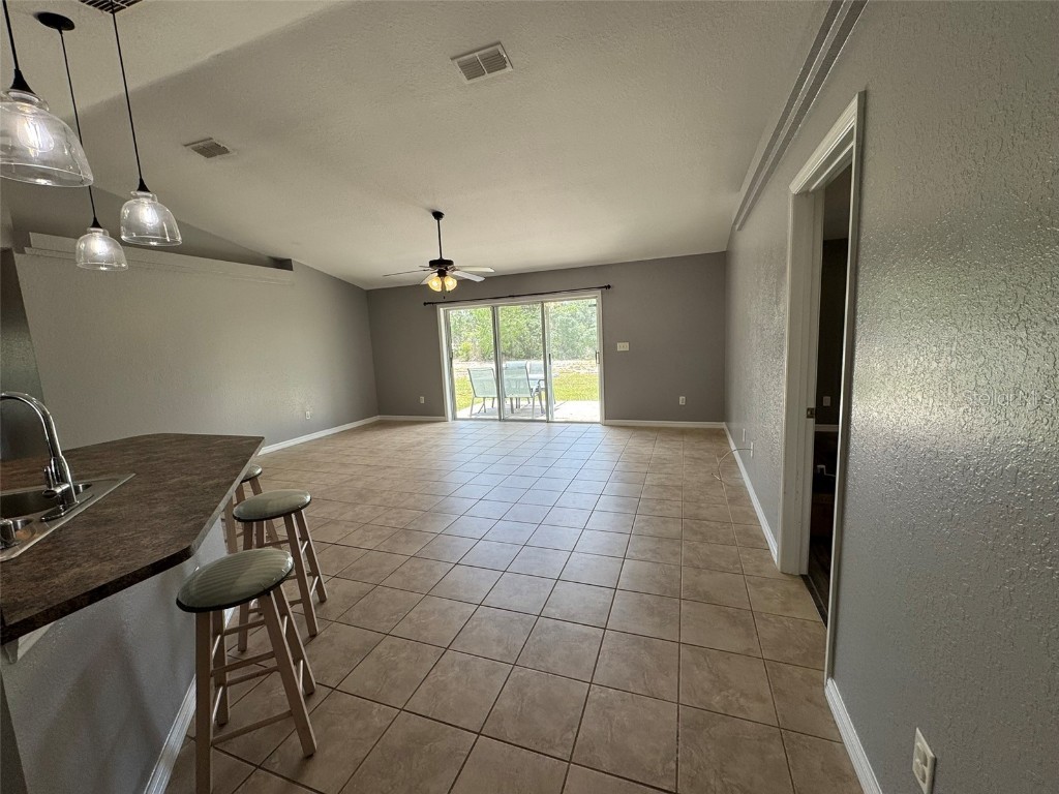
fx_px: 428
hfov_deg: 102.1
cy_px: 397
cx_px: 530
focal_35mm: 14
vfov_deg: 85.7
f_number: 2.2
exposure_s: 1/138
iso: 40
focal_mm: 2.22
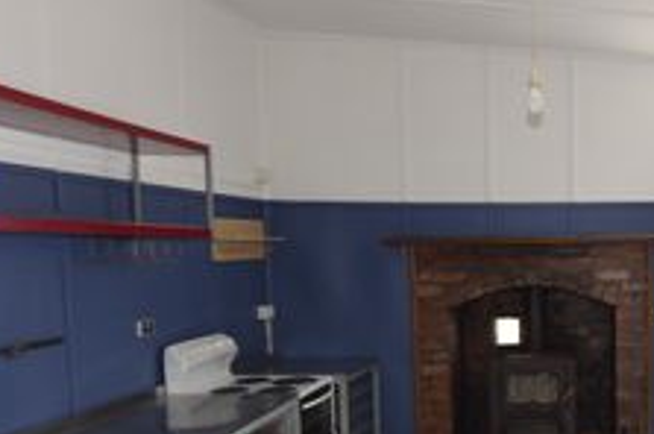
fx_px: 689
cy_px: 315
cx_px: 563
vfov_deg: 34.4
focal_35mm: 38
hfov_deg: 46.8
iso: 800
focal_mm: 12
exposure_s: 1/80
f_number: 4.5
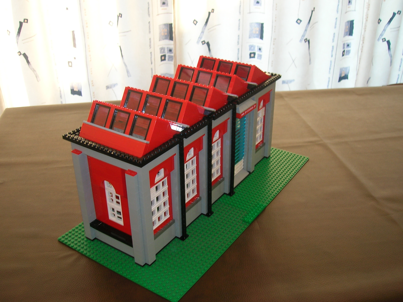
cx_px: 202
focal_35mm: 36
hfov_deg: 51.4
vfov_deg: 39.6
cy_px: 151
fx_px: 419
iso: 50
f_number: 2.9
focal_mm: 6
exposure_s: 1/30
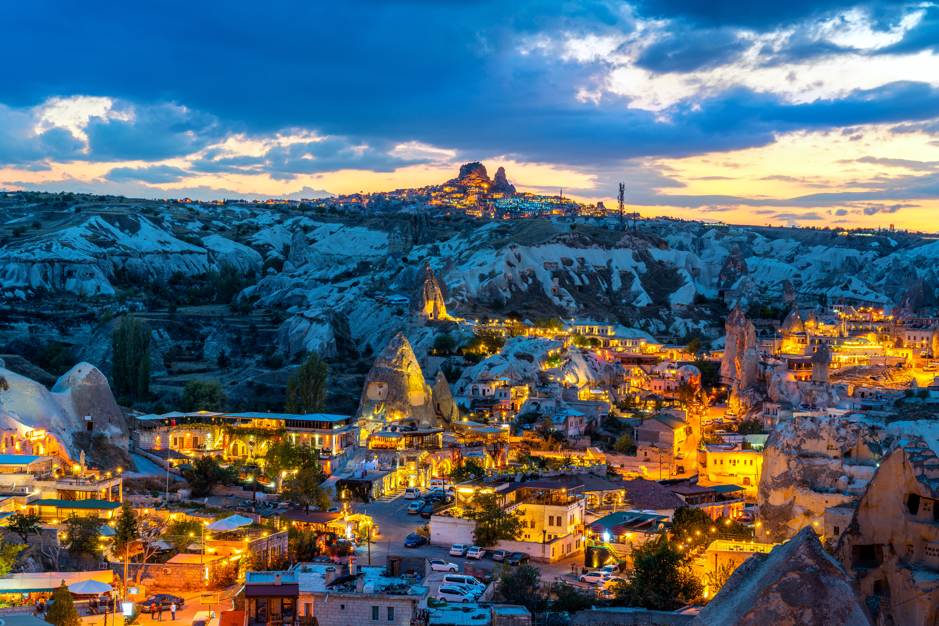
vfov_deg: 27.5
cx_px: 470
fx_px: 1278
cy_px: 313
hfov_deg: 40.3
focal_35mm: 49
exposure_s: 4
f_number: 8
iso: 100
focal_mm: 49
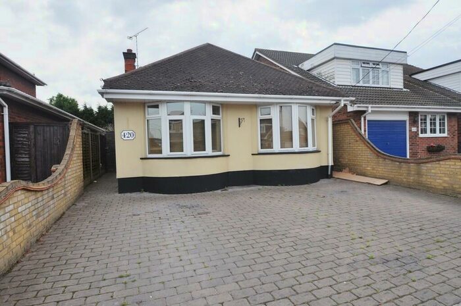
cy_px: 153
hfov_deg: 81.3
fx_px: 269
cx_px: 230
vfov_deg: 59.4
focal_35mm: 21
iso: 200
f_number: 9
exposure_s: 1/320
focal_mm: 14
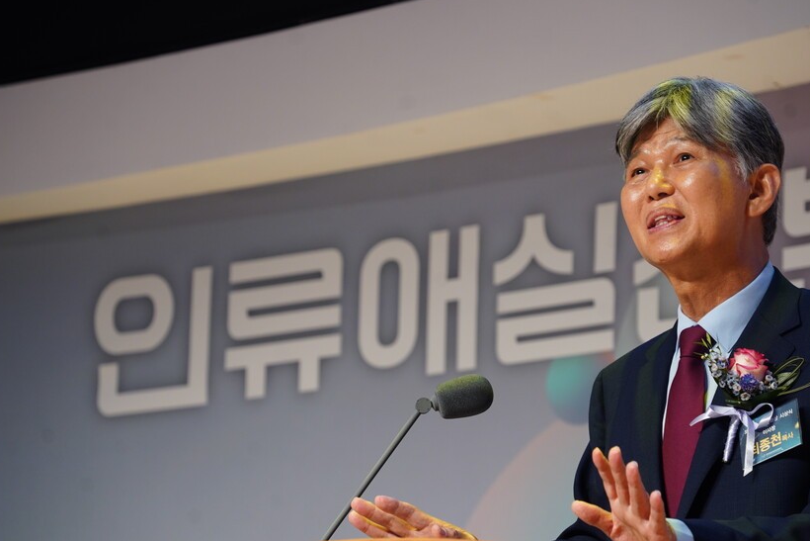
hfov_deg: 12.4
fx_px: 3713
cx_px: 446
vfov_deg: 8.3
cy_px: 305
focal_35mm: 165
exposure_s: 1/160
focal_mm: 141
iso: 1000
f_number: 5.6
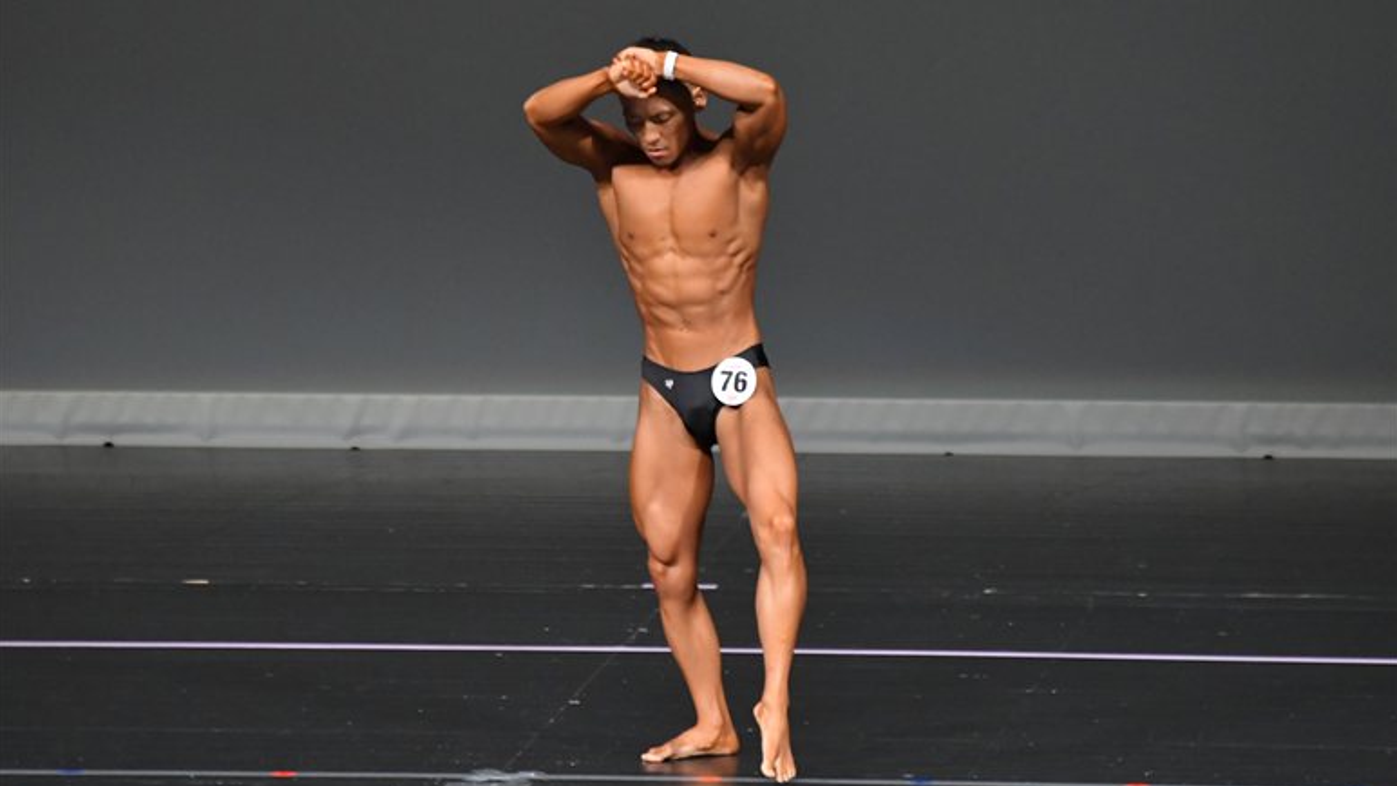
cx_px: 699
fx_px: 14593
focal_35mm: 394
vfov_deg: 3.1
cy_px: 380
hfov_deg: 5.5
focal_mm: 250
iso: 4000
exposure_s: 1/400
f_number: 5.6
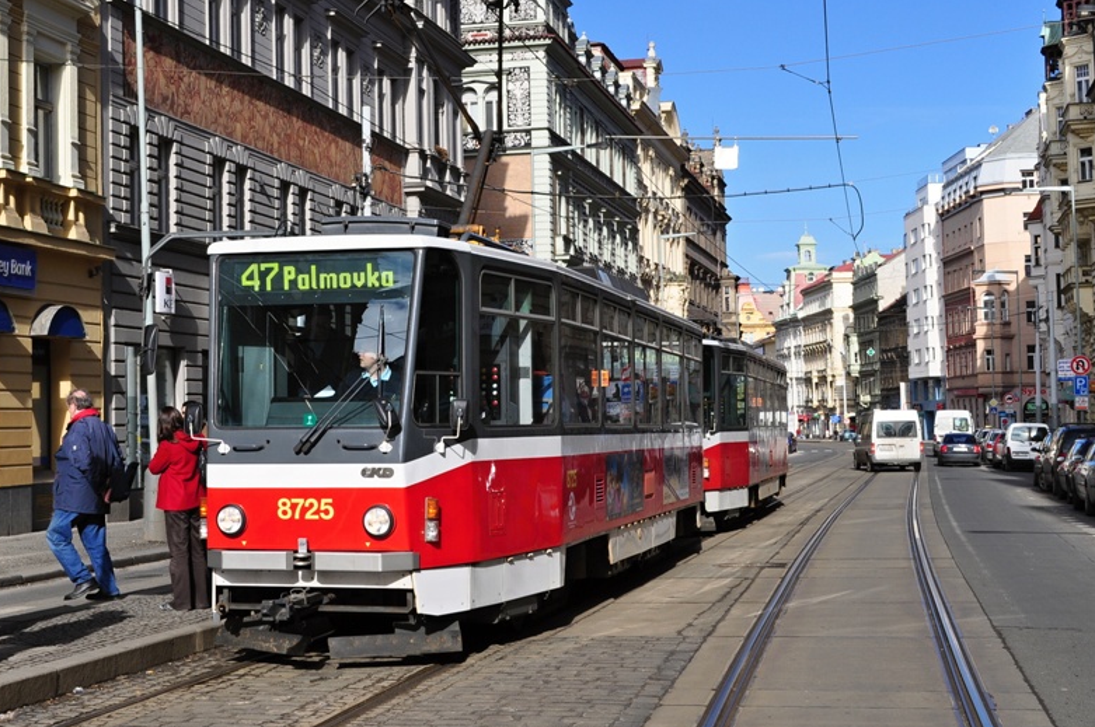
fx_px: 1793
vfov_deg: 22.9
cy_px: 305
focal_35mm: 59
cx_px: 450
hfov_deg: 33.9
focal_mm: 30
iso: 250
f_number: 10
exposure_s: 1/400
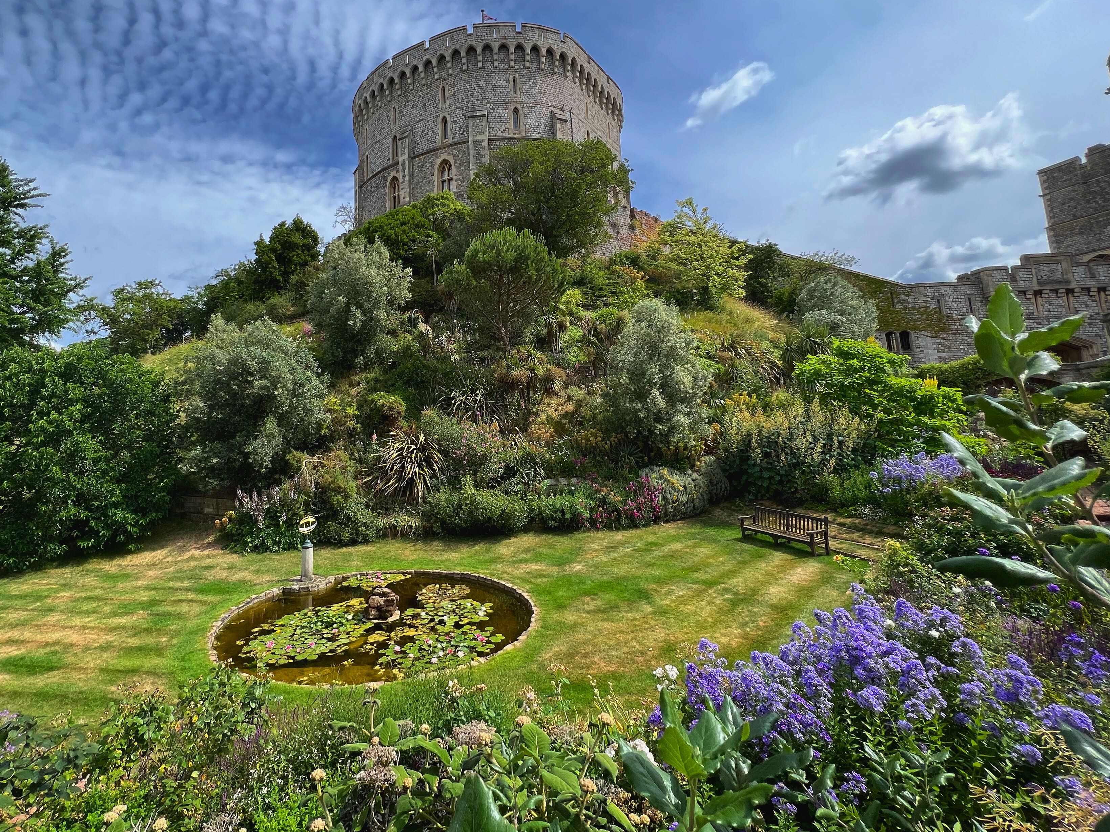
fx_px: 513
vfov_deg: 77.3
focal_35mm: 16
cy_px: 337
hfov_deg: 93.6
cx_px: 460
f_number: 1.8
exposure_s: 1/763
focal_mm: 1.57
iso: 32
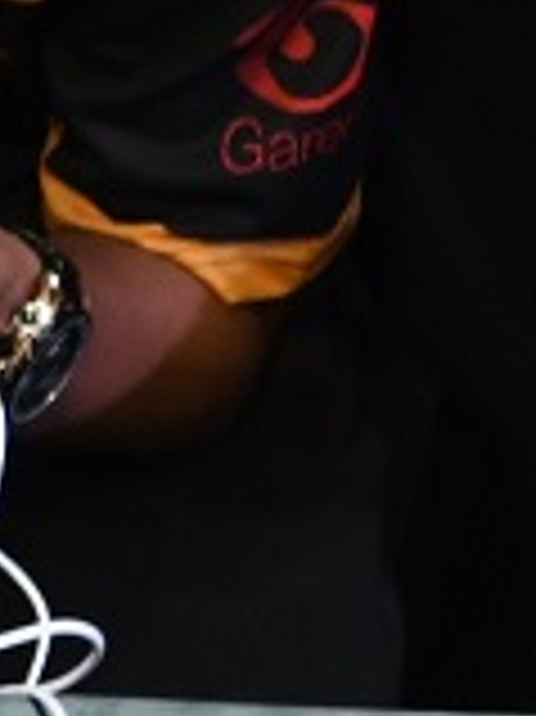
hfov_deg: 1.6
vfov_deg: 2.1
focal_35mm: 953
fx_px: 19702
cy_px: 1027
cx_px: 257
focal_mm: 70
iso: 1000
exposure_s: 1/100
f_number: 4
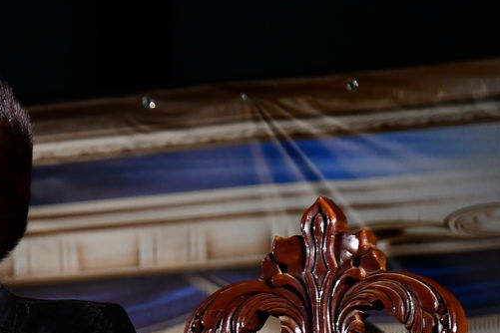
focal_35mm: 475
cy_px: 398
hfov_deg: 4.3
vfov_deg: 2.9
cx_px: -188
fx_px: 6597
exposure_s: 1/160
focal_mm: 170
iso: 1250
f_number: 5.6
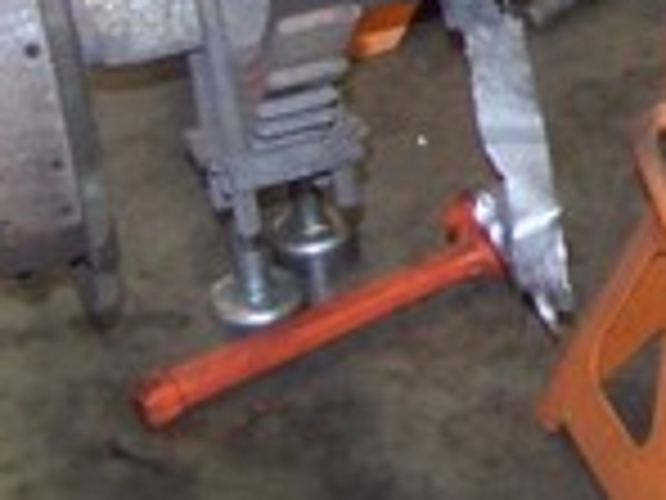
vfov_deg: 8.6
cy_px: -182
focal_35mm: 170
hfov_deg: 10.8
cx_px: 1246
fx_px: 3271
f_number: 2.8
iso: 200
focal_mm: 5.85
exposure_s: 1/30
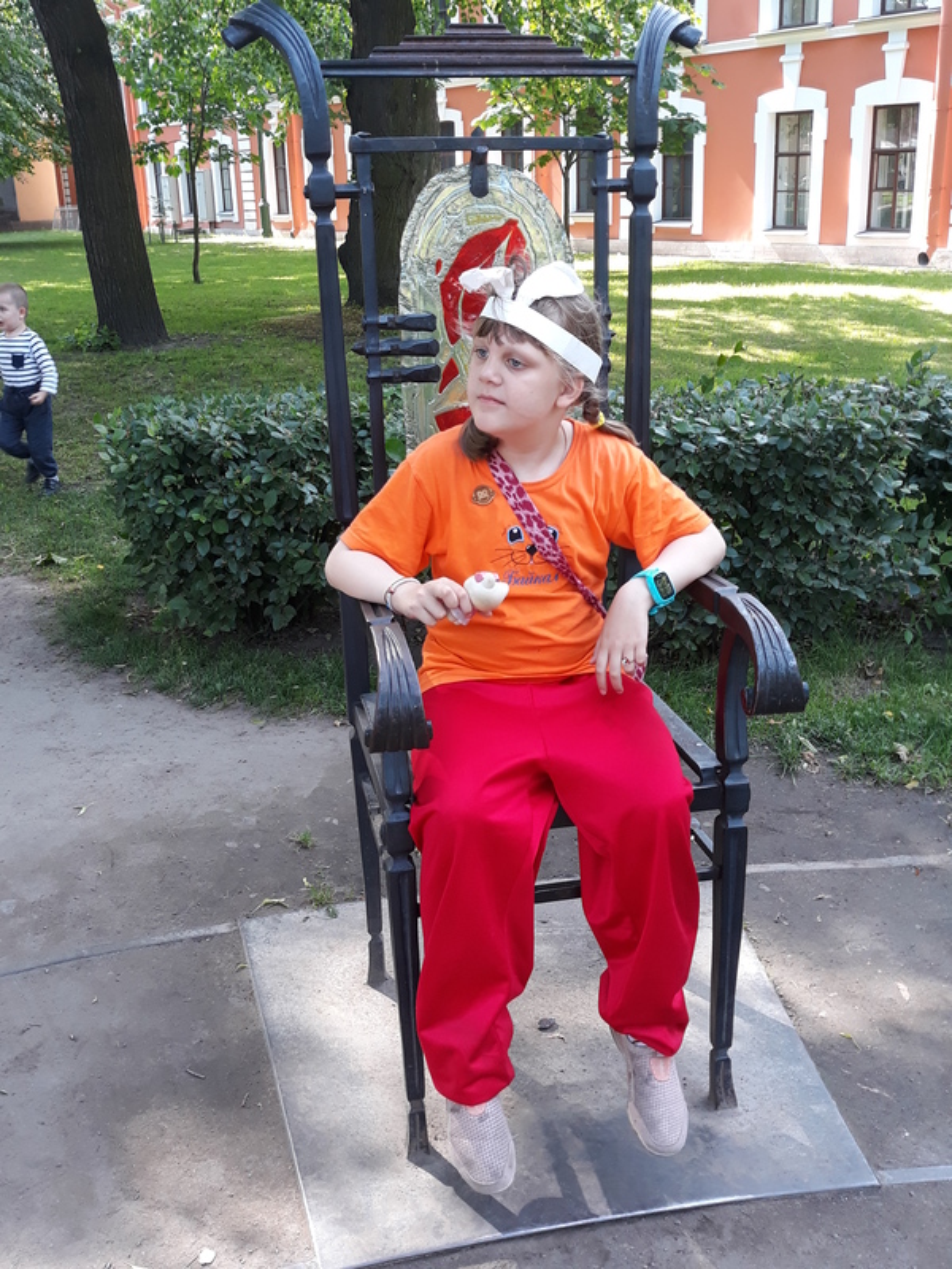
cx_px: 476
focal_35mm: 27
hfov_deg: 51.4
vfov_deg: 65.3
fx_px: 990
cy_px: 634
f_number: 1.7
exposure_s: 1/100
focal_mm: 3.71
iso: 40
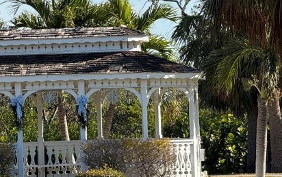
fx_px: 2430
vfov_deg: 4.2
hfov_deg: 6.6
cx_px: 108
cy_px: 110
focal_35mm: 316
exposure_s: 1/926
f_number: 2.8
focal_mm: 15.66
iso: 50
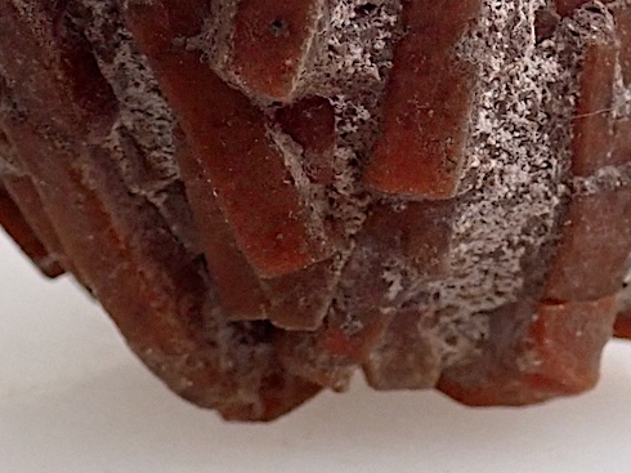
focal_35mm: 240
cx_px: 367
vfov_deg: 6.2
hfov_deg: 8.3
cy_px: 35
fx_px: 4373
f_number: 4.7
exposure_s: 1/60
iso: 800
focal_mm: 16.79
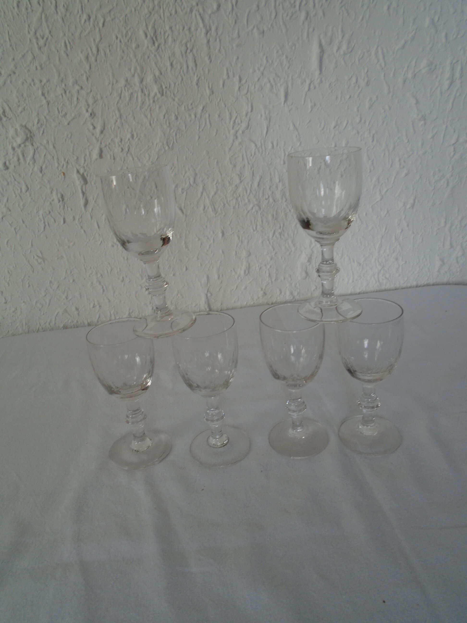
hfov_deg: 53.1
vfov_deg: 67.3
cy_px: 312
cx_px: 234
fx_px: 468
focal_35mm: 26
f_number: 3.2
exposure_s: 1/50
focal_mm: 4.6
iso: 100
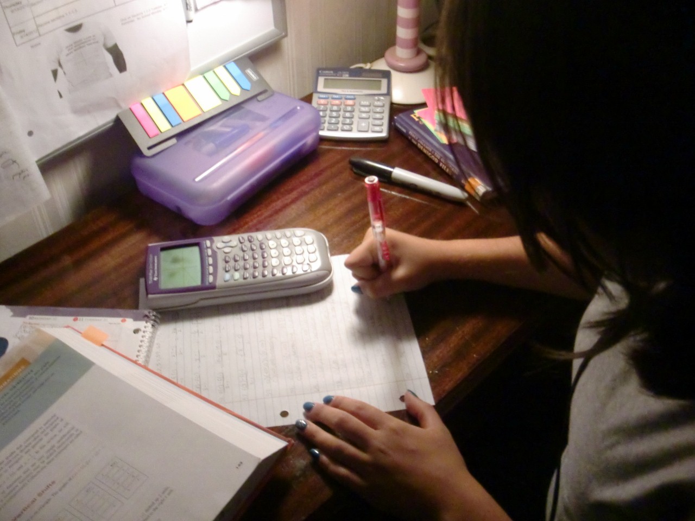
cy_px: 260
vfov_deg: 37.7
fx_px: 763
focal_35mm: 38
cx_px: 348
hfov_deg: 49.0
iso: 640
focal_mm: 6.66
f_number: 3.9
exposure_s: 1/60
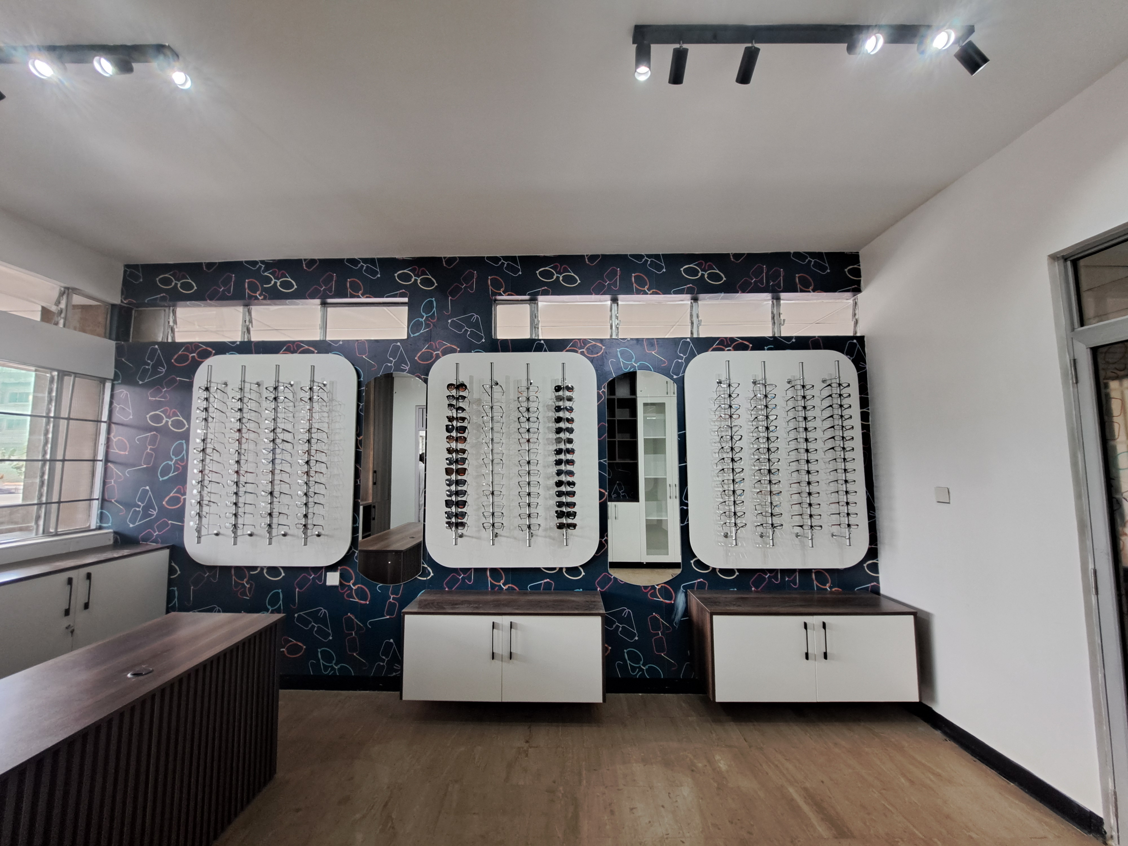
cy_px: 423
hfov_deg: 106.2
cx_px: 564
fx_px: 424
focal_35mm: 13
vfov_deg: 89.9
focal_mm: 1.74
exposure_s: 1/50
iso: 160
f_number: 2.2
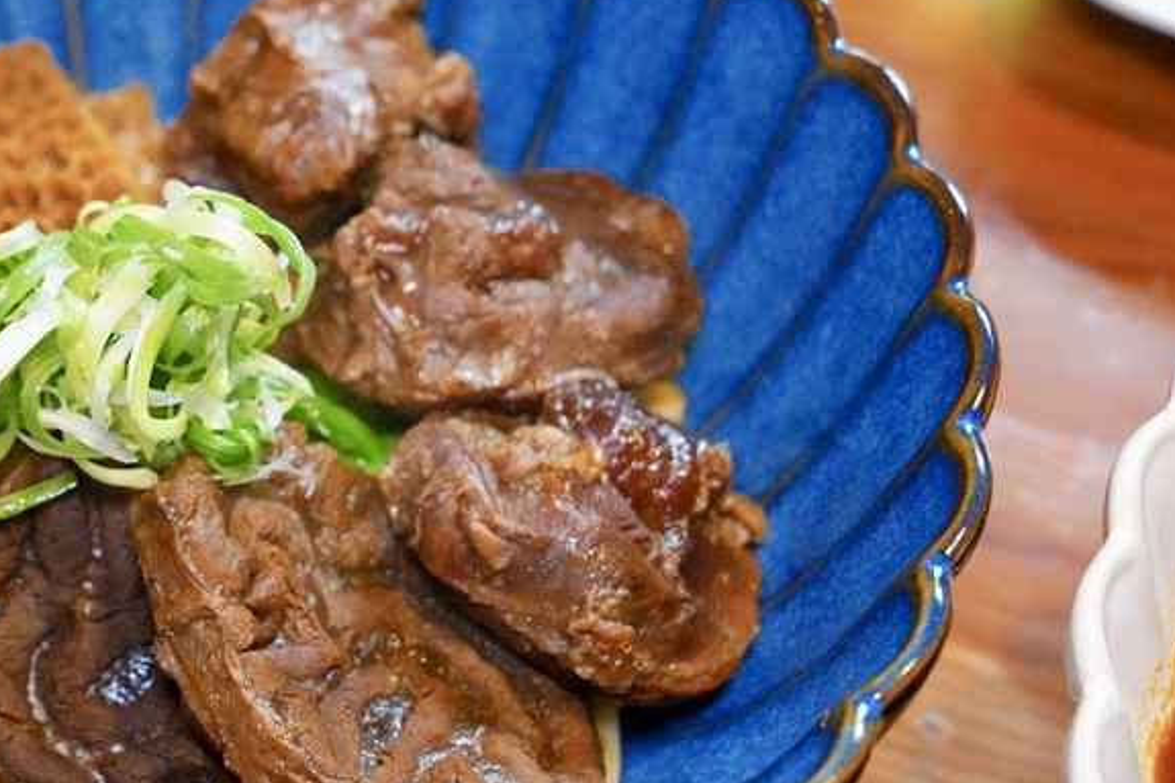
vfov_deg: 14.0
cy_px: 342
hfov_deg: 20.4
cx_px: 141
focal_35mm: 98
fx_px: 3198
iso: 6400
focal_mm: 55
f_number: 6.3
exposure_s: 1/160
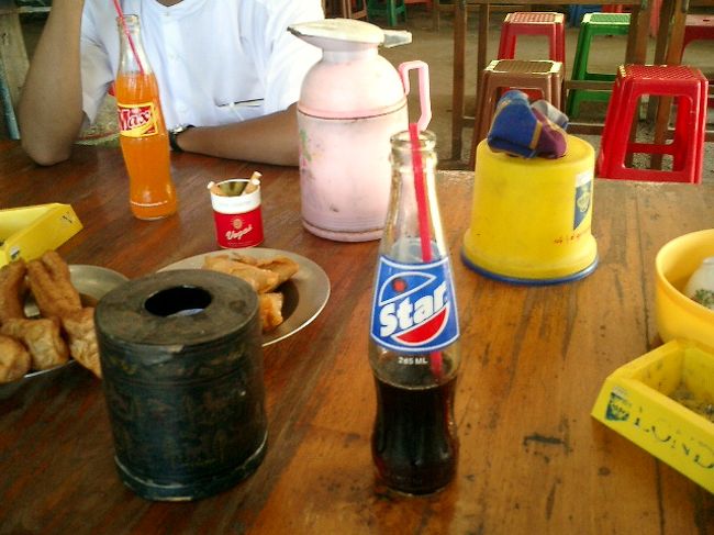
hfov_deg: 51.4
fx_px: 742
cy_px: 268
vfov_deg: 39.6
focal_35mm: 36
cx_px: 357
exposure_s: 1/25
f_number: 3.2
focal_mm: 7.5
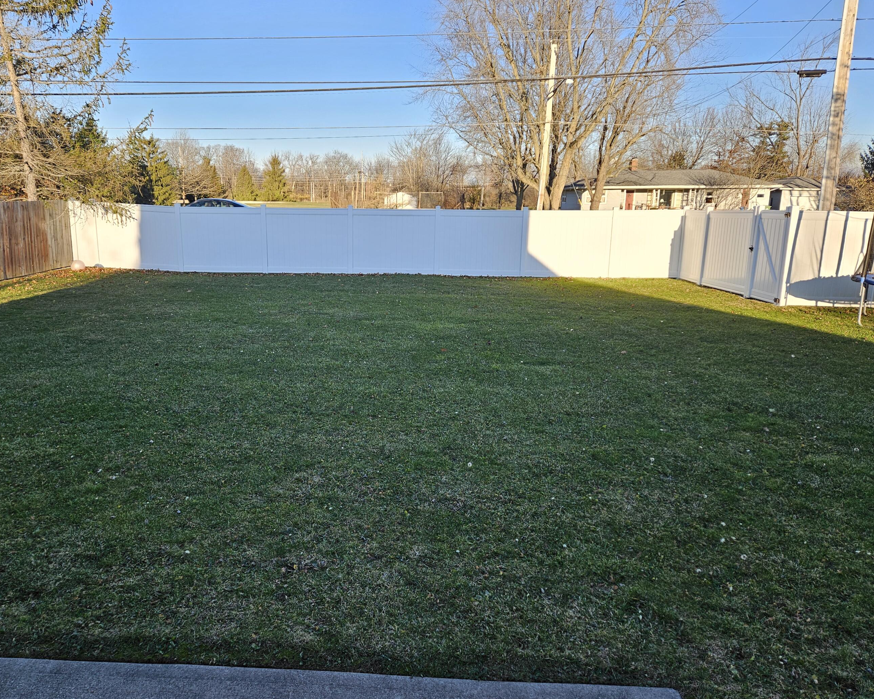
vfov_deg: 54.9
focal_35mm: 26
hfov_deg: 65.9
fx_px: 673
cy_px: 338
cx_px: 399
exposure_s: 1/580
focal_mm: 5.4
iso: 32
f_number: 1.8
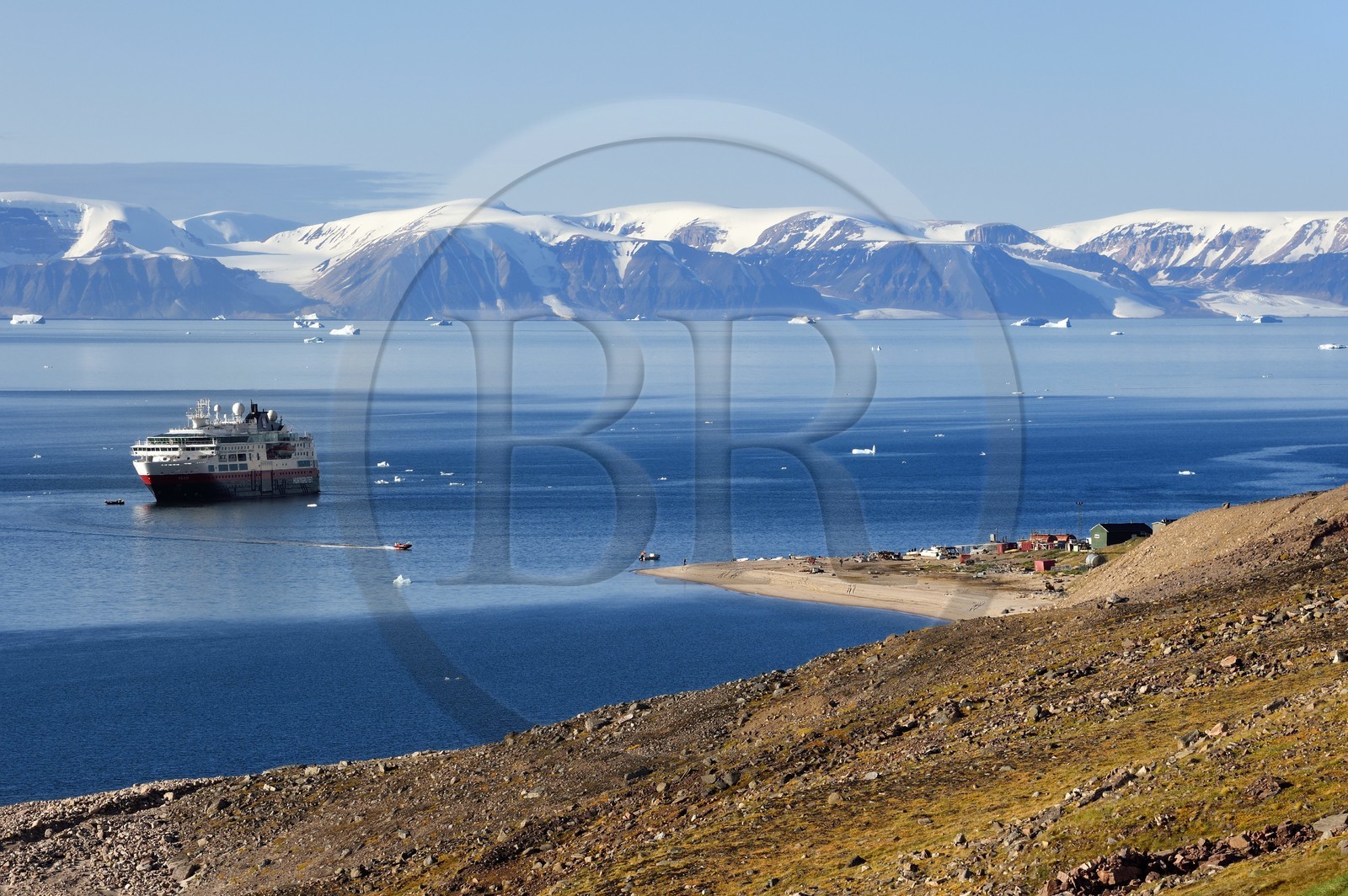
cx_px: 674
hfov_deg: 10.3
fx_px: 7483
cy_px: 448
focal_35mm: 200
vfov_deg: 6.9
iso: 200
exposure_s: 1/400
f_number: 10
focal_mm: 200
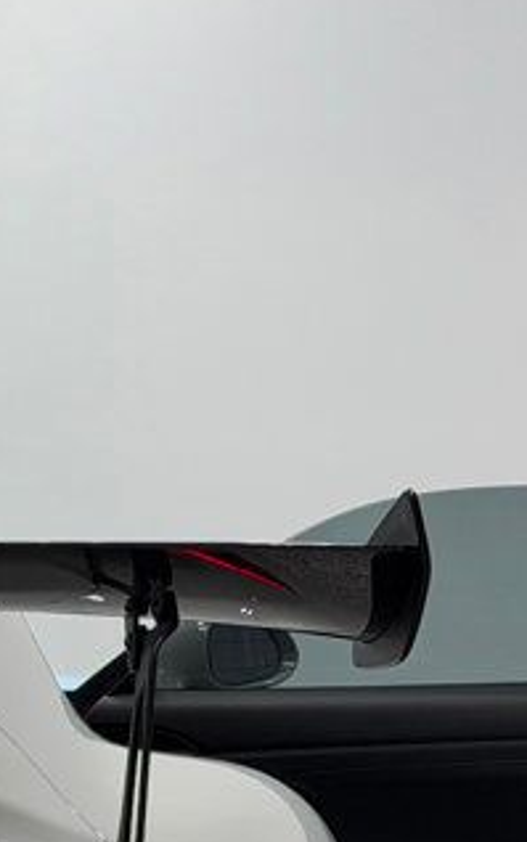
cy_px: 898
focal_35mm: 164
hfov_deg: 7.7
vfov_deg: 12.6
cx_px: -479
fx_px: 3765
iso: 64
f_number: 1.78
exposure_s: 1/281
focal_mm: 6.76
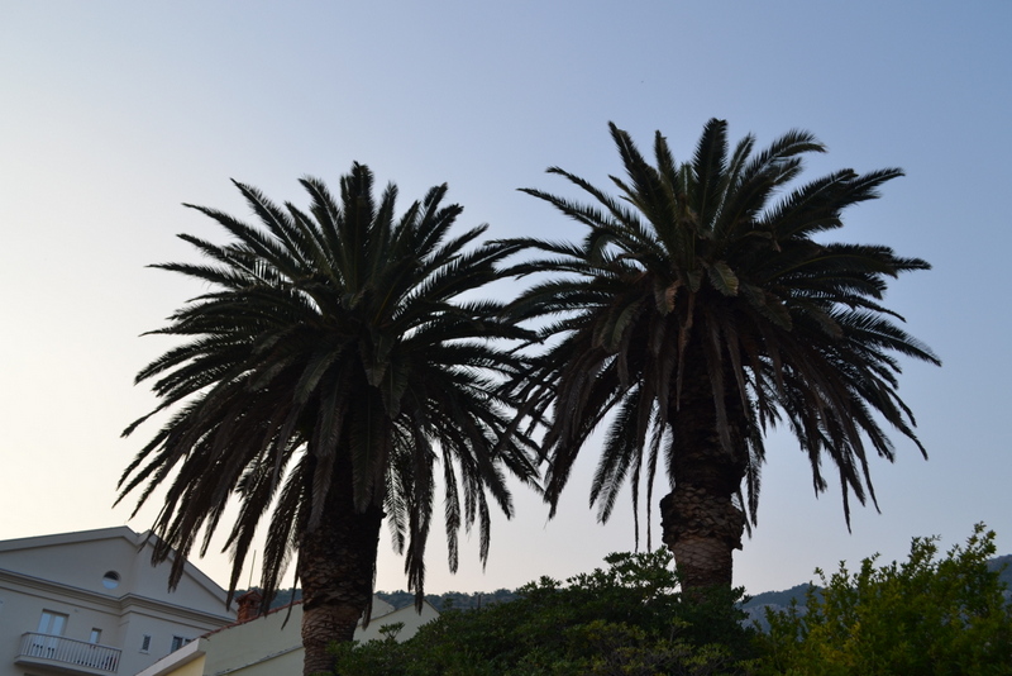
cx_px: 506
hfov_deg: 61.9
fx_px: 844
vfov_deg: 43.6
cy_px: 338
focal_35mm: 30
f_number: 5.6
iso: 125
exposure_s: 1/125
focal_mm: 20
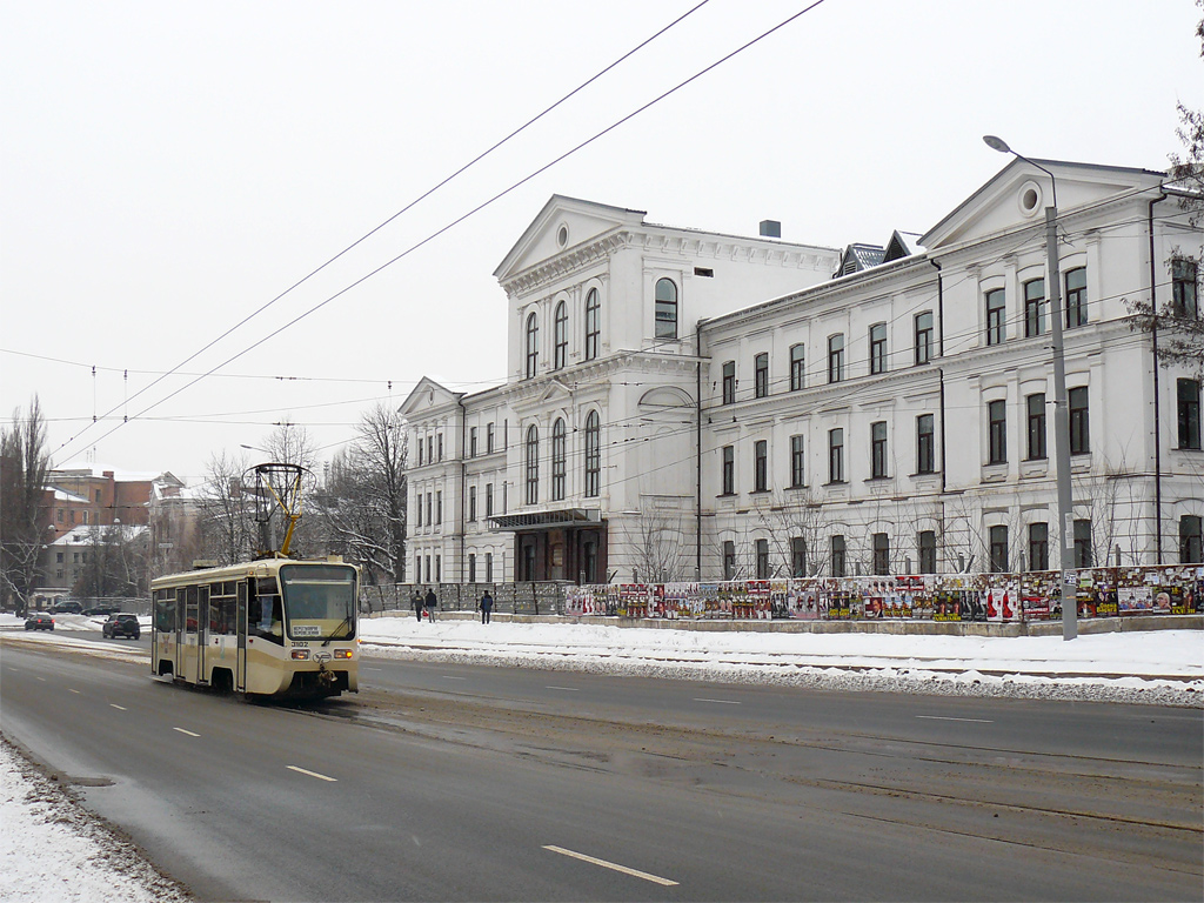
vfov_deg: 39.7
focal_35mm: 36
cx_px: 602
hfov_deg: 51.4
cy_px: 452
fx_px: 1252
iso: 100
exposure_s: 1/200
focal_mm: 6
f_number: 3.6
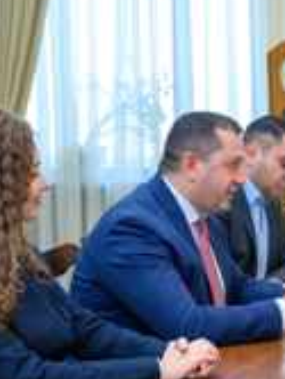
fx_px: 942
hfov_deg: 16.1
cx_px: 394
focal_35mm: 86
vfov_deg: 22.7
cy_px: 233
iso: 4000
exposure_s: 1/125
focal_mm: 33
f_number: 4.5
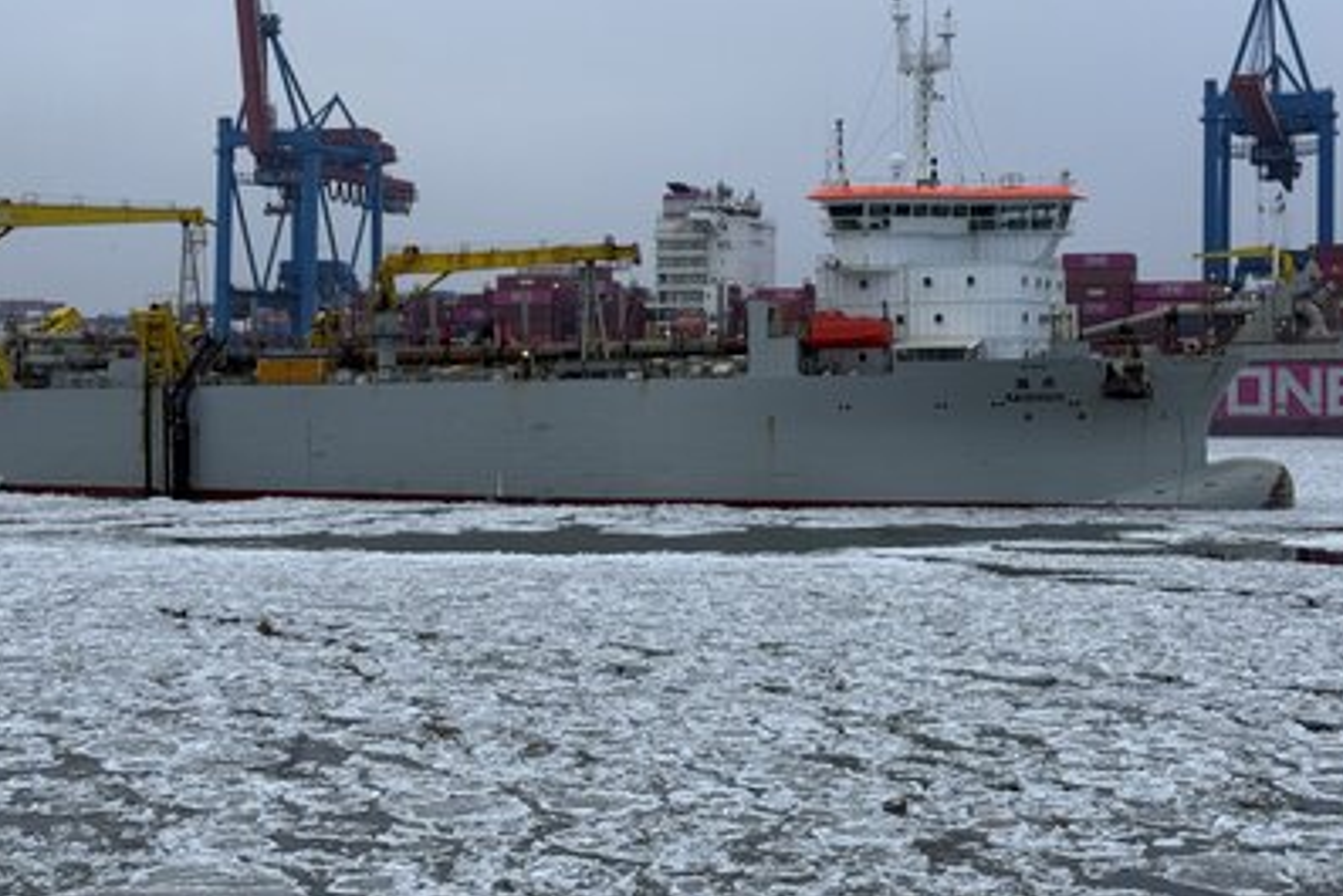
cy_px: 372
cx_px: 685
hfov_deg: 33.4
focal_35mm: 60
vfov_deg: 22.6
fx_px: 2239
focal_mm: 6.76
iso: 64
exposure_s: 1/1116
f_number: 1.78
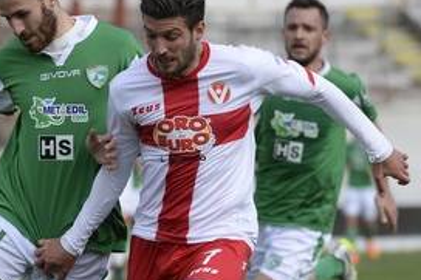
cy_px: 196
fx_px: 5493
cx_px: 149
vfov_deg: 2.9
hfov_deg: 4.4
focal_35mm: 470
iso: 500
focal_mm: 200
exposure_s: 1/2000
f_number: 4
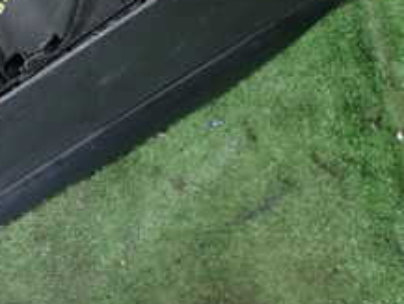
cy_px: 78
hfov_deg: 22.1
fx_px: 969
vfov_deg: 17.7
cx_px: -50
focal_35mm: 83
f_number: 2.3
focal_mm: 5.4
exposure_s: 1/30
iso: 250
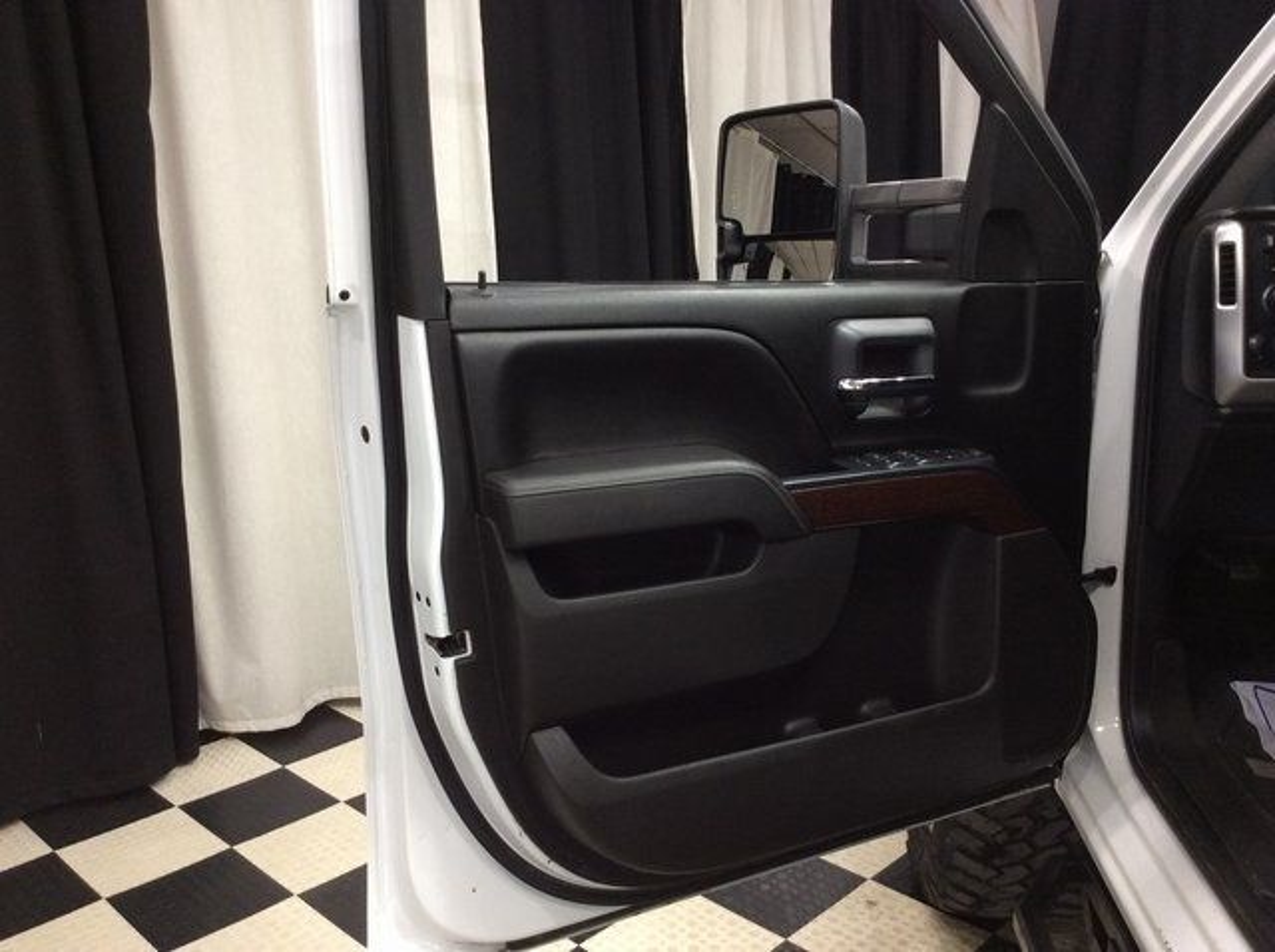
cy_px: 476
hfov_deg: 56.9
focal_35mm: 32
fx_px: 1177
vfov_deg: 44.1
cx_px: 638
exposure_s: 1/25
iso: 80
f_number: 2.4
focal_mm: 3.3
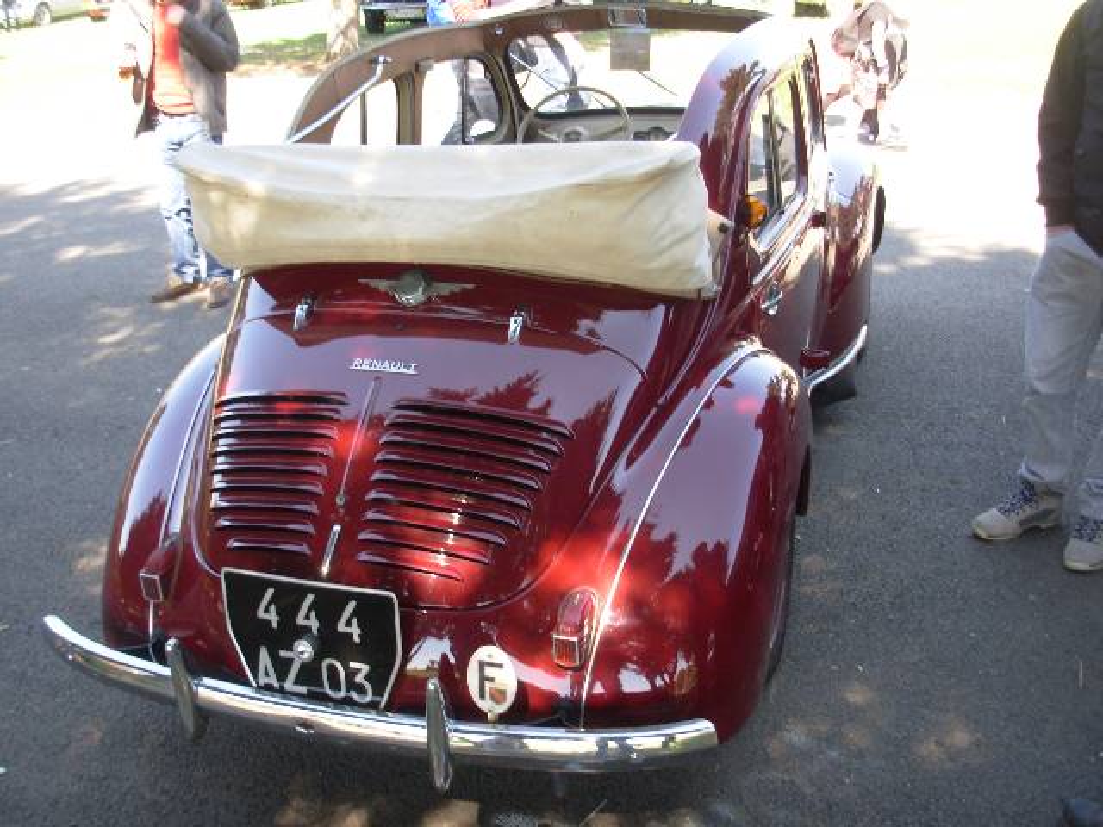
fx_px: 1211
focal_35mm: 38
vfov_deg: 37.7
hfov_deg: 49.0
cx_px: 552
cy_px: 414
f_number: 2.9
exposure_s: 1/87.9
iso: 50
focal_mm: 6.3
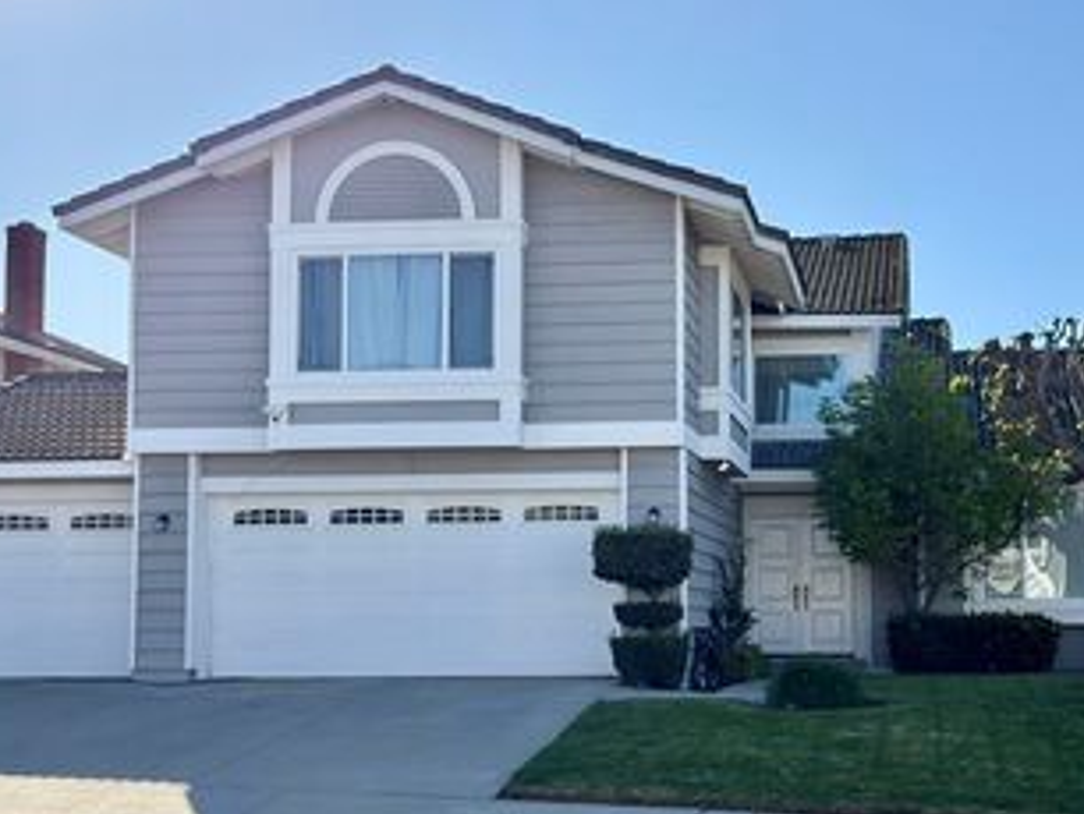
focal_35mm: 62
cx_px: 673
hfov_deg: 31.0
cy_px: 462
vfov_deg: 23.7
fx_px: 1943
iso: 100
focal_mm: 6.76
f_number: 1.78
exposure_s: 1/6173
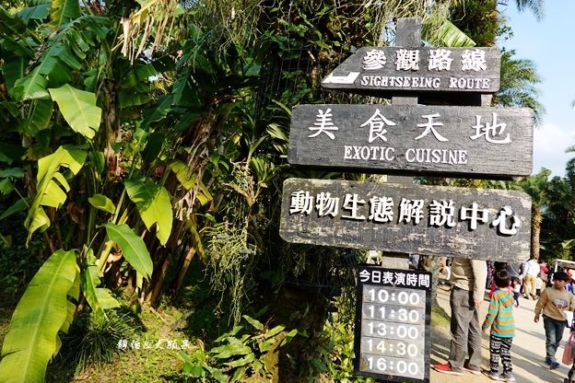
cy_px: 189
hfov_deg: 71.5
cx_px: 284
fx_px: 399
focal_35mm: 25
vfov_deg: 51.3
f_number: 4
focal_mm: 9
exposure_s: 1/500
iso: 125
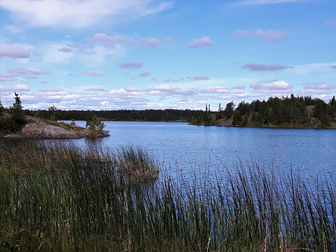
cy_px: 126
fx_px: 301
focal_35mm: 31
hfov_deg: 58.4
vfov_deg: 45.4
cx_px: 168
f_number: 1.9
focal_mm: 3.7
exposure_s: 1/1339
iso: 40
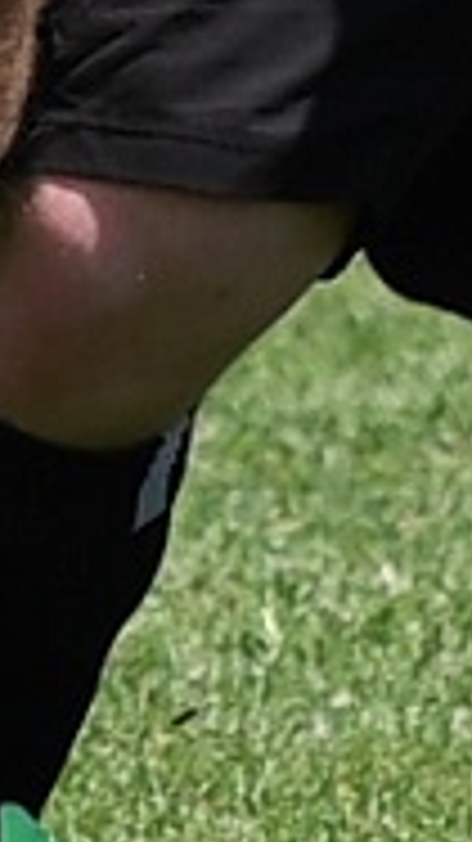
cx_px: -398
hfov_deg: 0.8
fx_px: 32498
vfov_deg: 1.5
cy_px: -804
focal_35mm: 1459
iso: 125
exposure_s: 1/1000
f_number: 4.5
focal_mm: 135
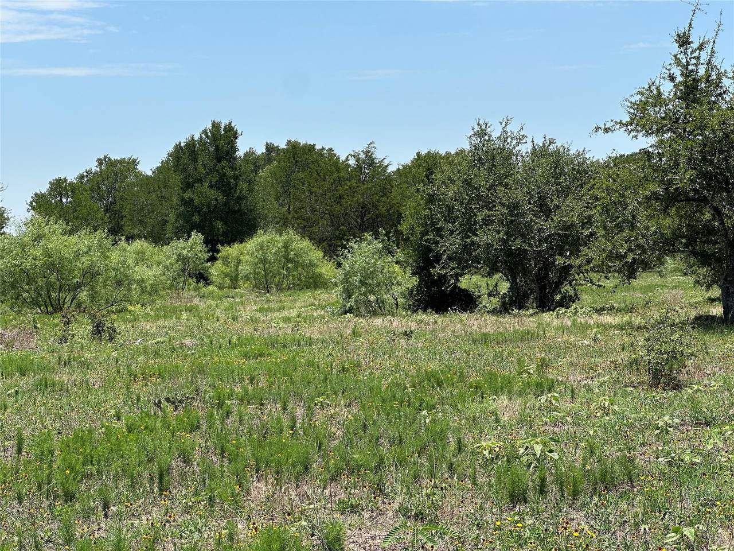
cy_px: 276
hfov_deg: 25.3
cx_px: 367
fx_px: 1633
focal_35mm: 77
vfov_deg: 19.1
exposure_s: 1/622
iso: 32
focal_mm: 9
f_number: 2.8
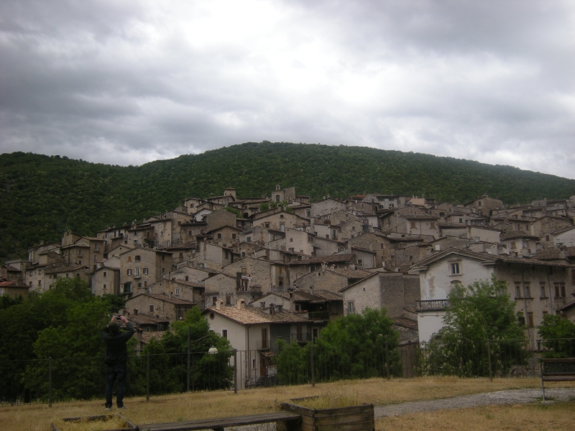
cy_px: 216
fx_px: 631
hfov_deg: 49.0
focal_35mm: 38
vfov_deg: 37.7
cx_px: 288
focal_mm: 6.3
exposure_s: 1/532
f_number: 3.2
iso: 64
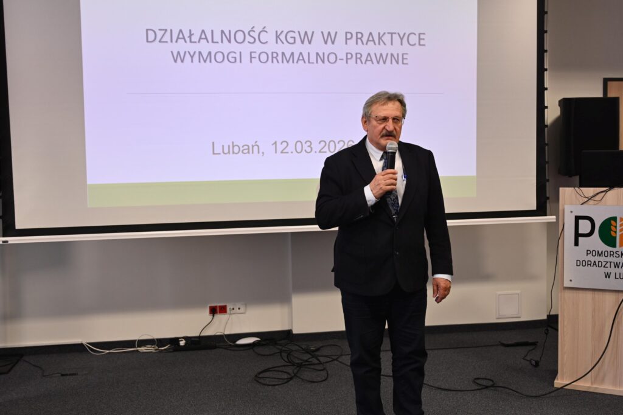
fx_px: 675
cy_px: 208
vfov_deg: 34.2
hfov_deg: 49.6
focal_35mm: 39
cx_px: 312
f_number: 4
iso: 800
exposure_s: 1/125
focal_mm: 39
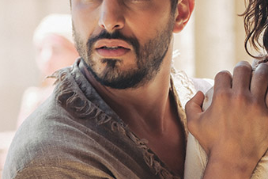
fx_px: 2546
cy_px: 79
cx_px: 330
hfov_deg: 6.0
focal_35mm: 342
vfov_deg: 4.0
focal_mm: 77.3
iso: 200
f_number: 2.8
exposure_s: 1/450
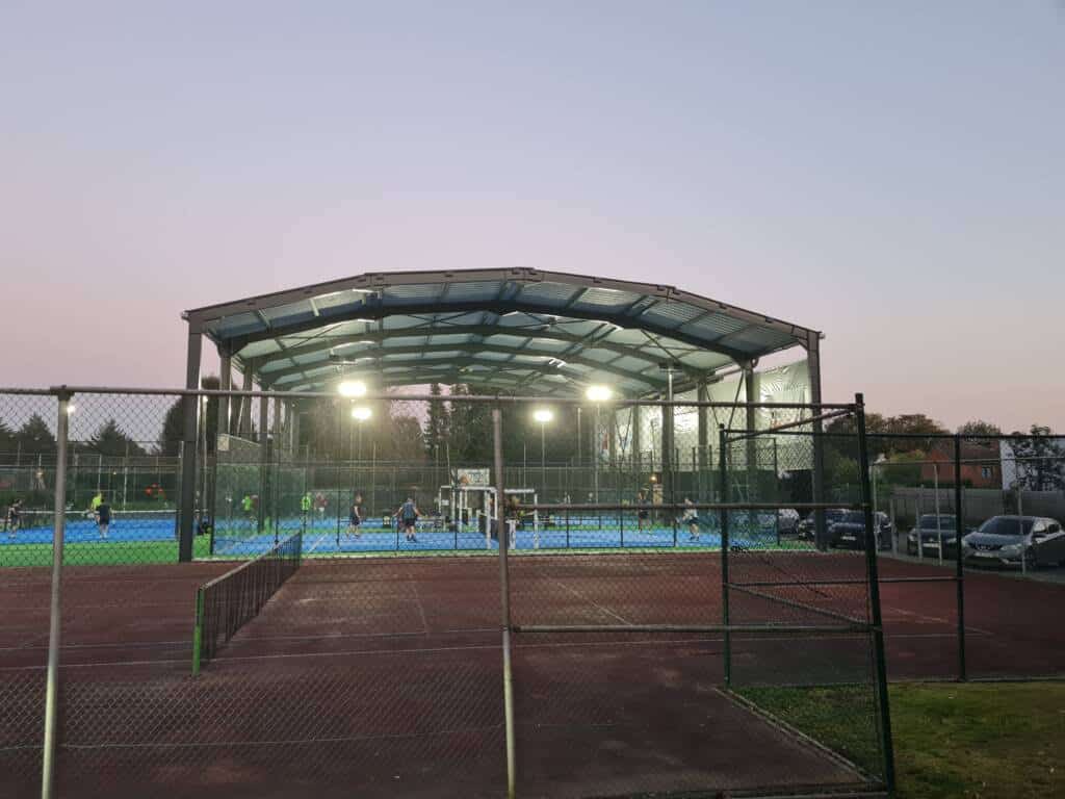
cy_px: 400
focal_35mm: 26
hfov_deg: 67.3
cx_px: 532
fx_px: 800
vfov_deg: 53.1
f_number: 1.8
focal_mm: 5.4
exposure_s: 1/50
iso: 160
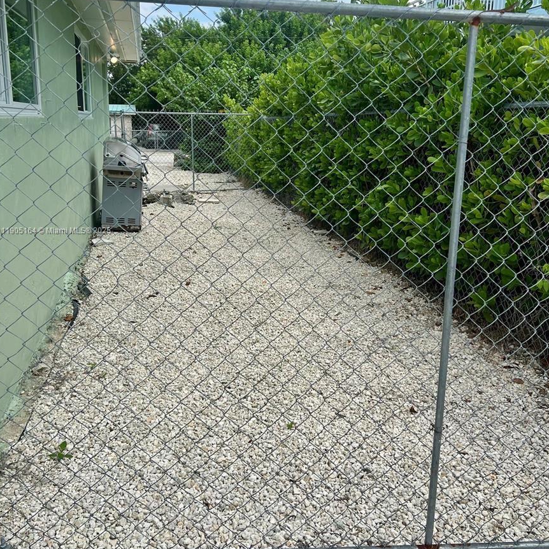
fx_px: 574
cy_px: 231
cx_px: 281
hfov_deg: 51.1
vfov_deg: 50.9
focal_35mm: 32
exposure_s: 1/3831
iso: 50
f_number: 1.5
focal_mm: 5.7
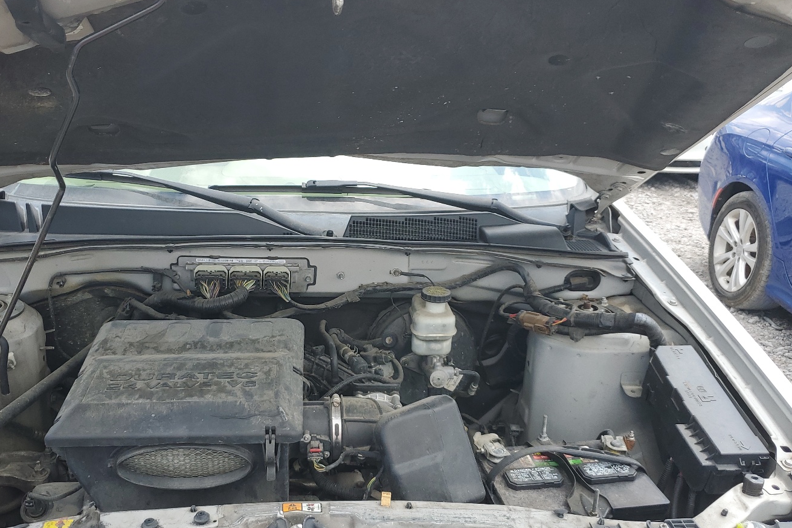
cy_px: 315
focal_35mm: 33
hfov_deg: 56.8
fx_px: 726
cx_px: 315
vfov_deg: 39.8
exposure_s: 1/667
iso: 50
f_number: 1.5
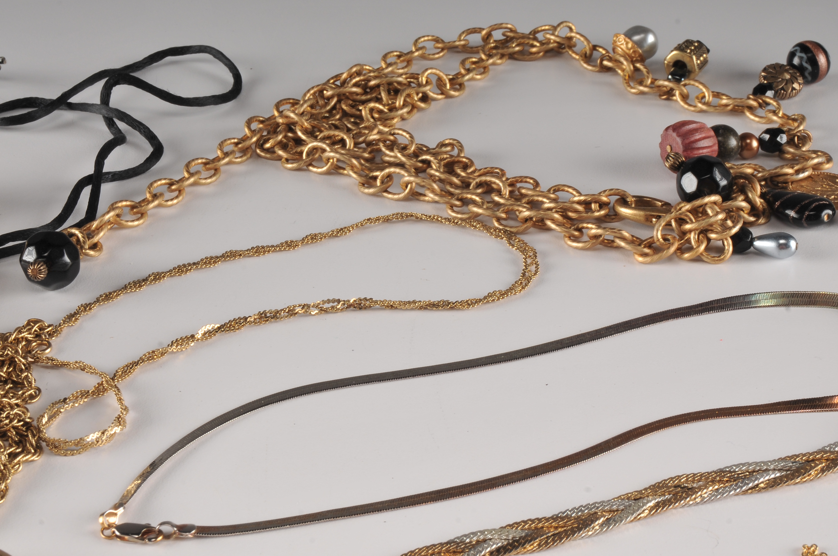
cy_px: 253
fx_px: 2046
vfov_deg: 15.5
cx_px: 424
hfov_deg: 23.1
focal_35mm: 88
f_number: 22
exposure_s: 1/250
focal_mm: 46
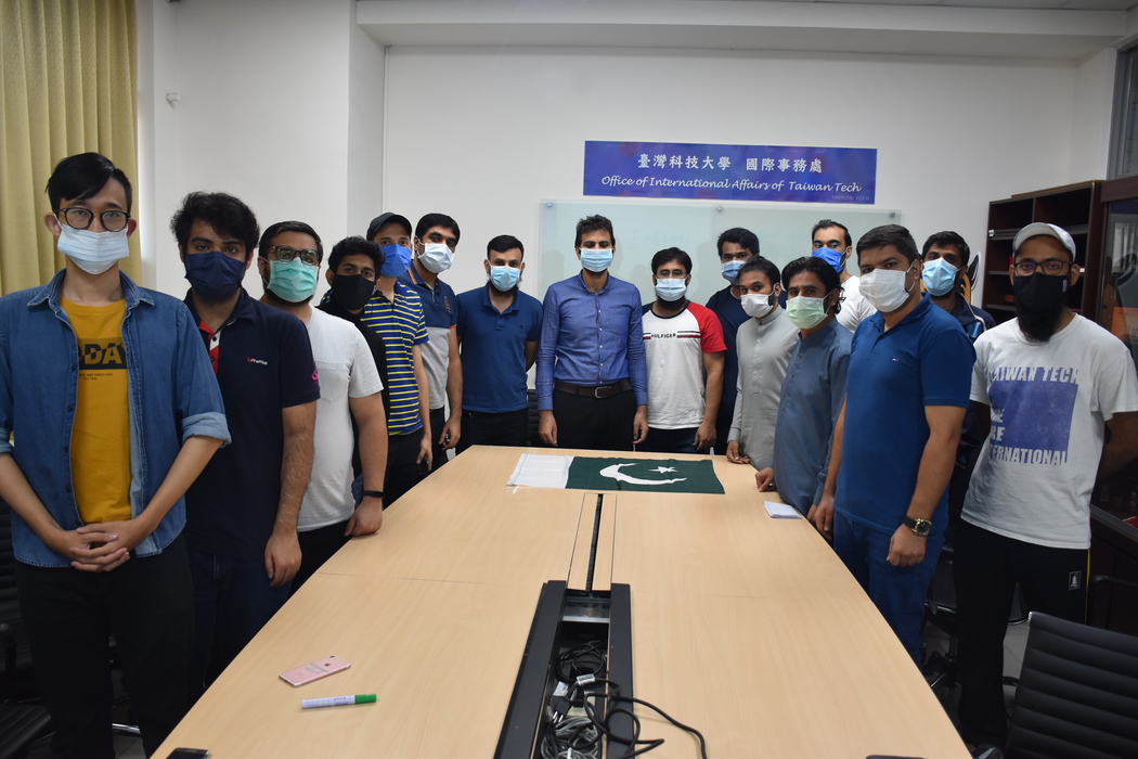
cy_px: 380
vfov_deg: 47.9
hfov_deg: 67.4
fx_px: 853
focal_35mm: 27
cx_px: 569
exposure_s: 1/60
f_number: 4
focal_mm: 18
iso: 560
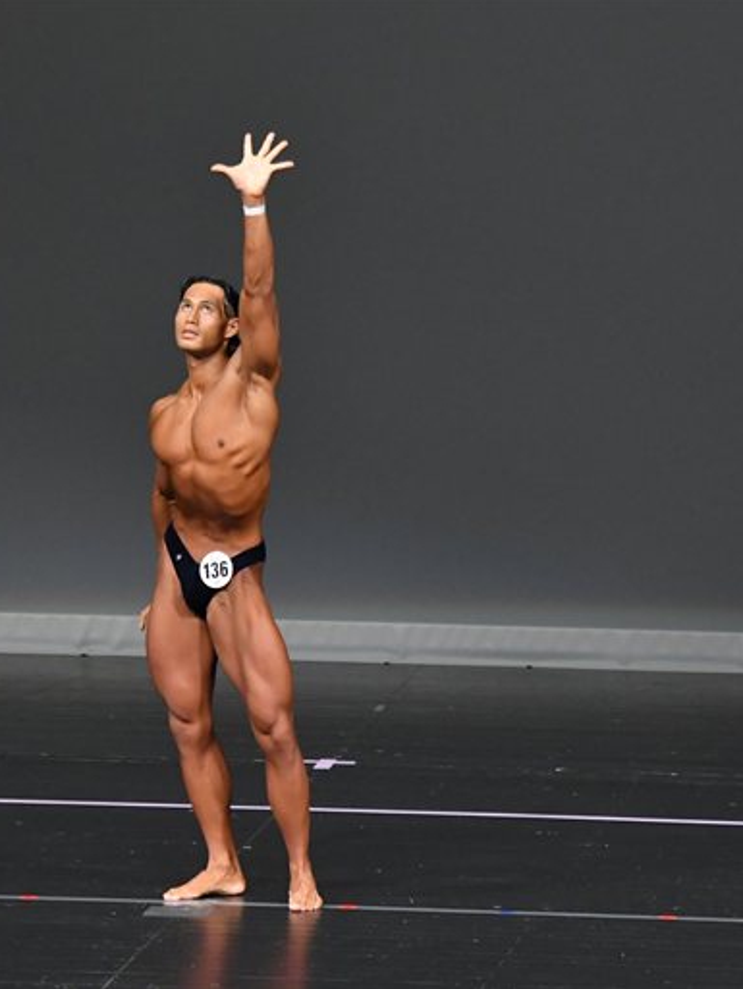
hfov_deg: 4.0
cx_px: 385
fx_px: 10585
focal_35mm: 370
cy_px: 494
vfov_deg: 5.4
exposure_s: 1/400
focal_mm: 170
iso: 4000
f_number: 5.6
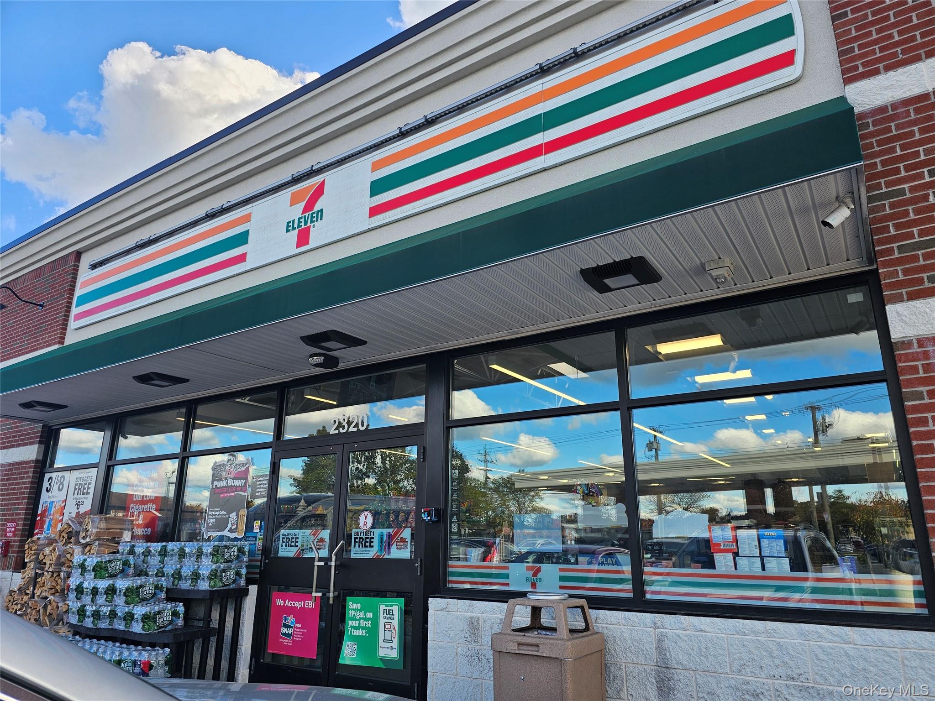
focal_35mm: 23
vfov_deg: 58.9
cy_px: 350
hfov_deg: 73.9
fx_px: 621
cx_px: 468
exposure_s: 1/211
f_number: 1.7
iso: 10
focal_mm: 6.3
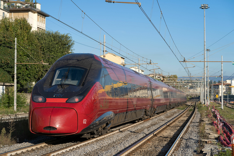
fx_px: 552
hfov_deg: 23.9
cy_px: 78
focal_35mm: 85
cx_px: 117
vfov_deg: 16.1
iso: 200
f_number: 6.3
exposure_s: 1/1000
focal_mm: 85
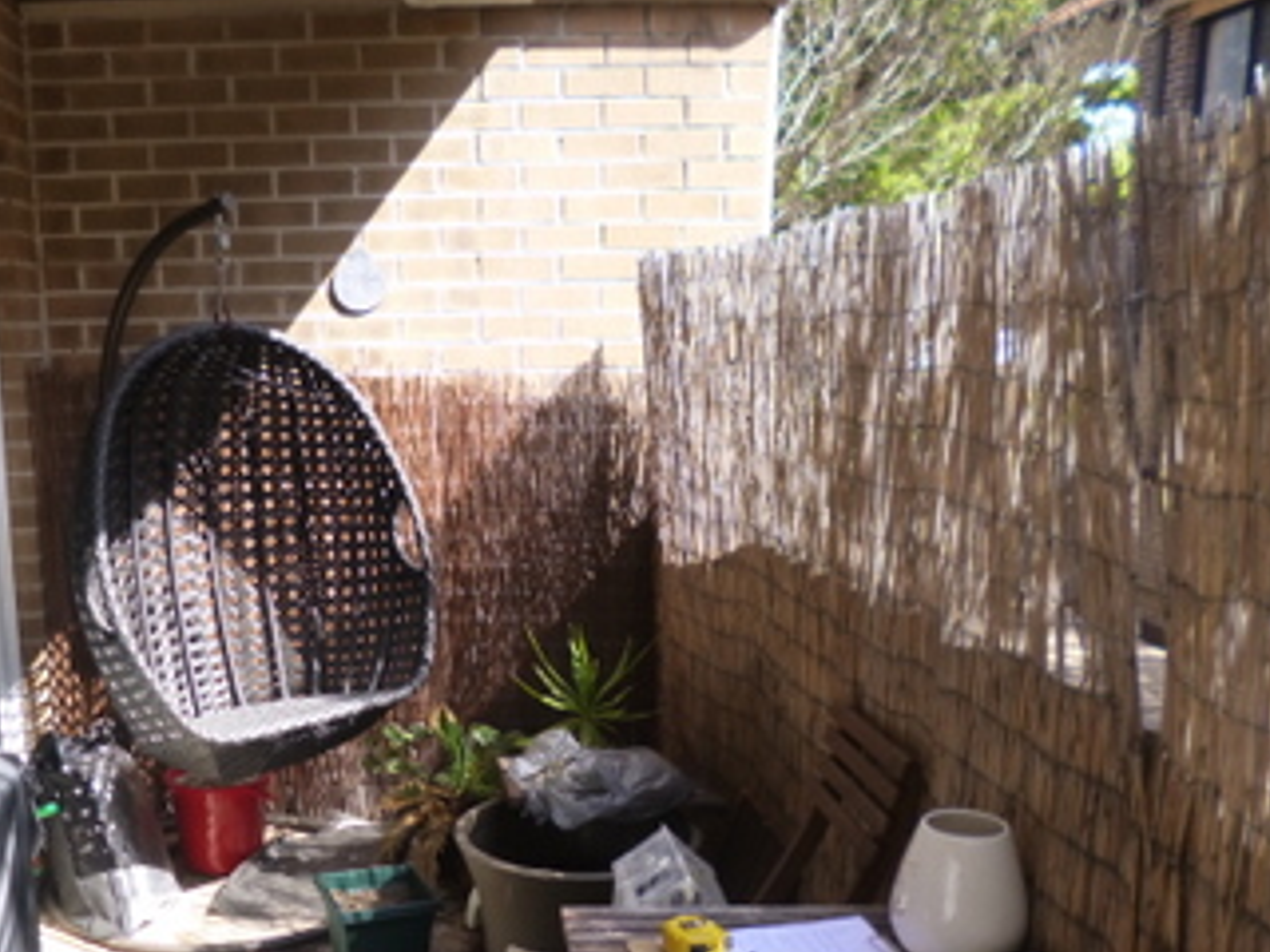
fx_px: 1321
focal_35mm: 36
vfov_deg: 39.1
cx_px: 373
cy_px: 651
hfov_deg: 50.0
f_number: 2.5
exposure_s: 1/250
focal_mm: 4.3
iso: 160
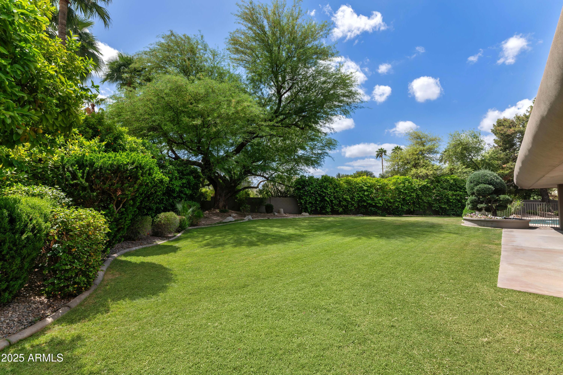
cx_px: 282
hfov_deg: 93.3
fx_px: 266
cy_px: 188
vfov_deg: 70.4
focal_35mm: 17
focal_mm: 17
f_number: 9
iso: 100
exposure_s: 1/200
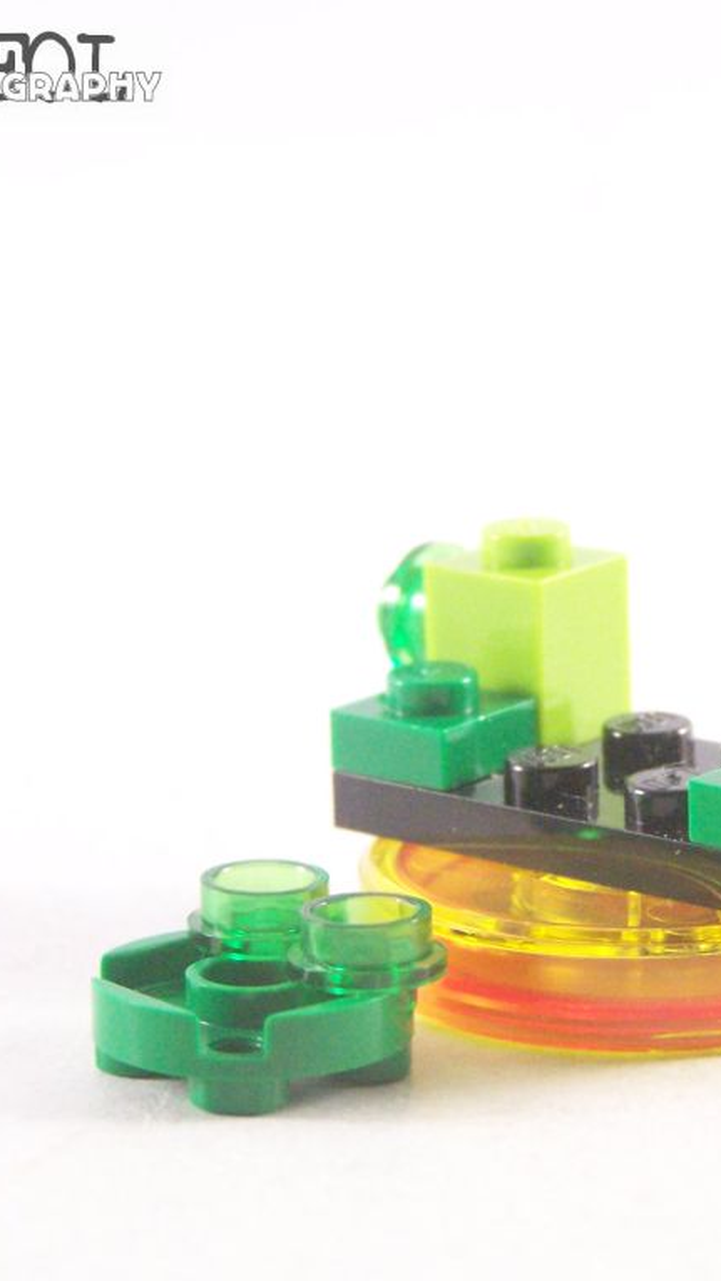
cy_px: 640
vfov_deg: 14.1
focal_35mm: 153
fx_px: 5199
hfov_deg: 7.9
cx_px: 678
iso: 400
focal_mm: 17.5
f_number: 3.2
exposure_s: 1/60
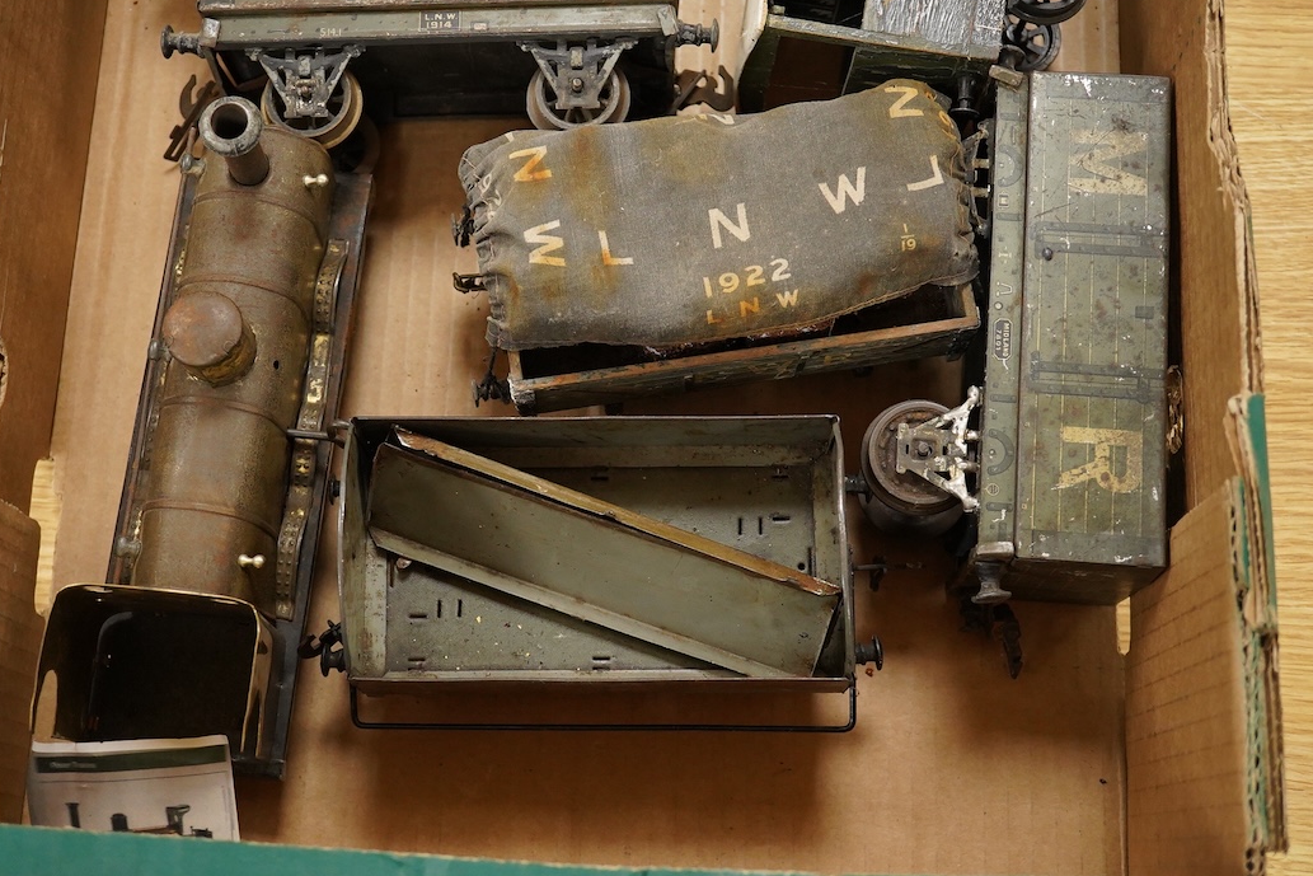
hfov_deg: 40.3
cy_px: 417
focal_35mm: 49
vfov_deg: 27.5
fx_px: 1787
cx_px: 604
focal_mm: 30
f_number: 6.3
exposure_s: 1/160
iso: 2500
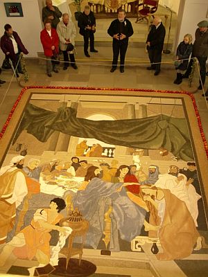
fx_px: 288
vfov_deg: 51.4
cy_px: 138
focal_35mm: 36
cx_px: 104
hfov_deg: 39.7
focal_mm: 6.3
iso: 400
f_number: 2.8
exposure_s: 1/60
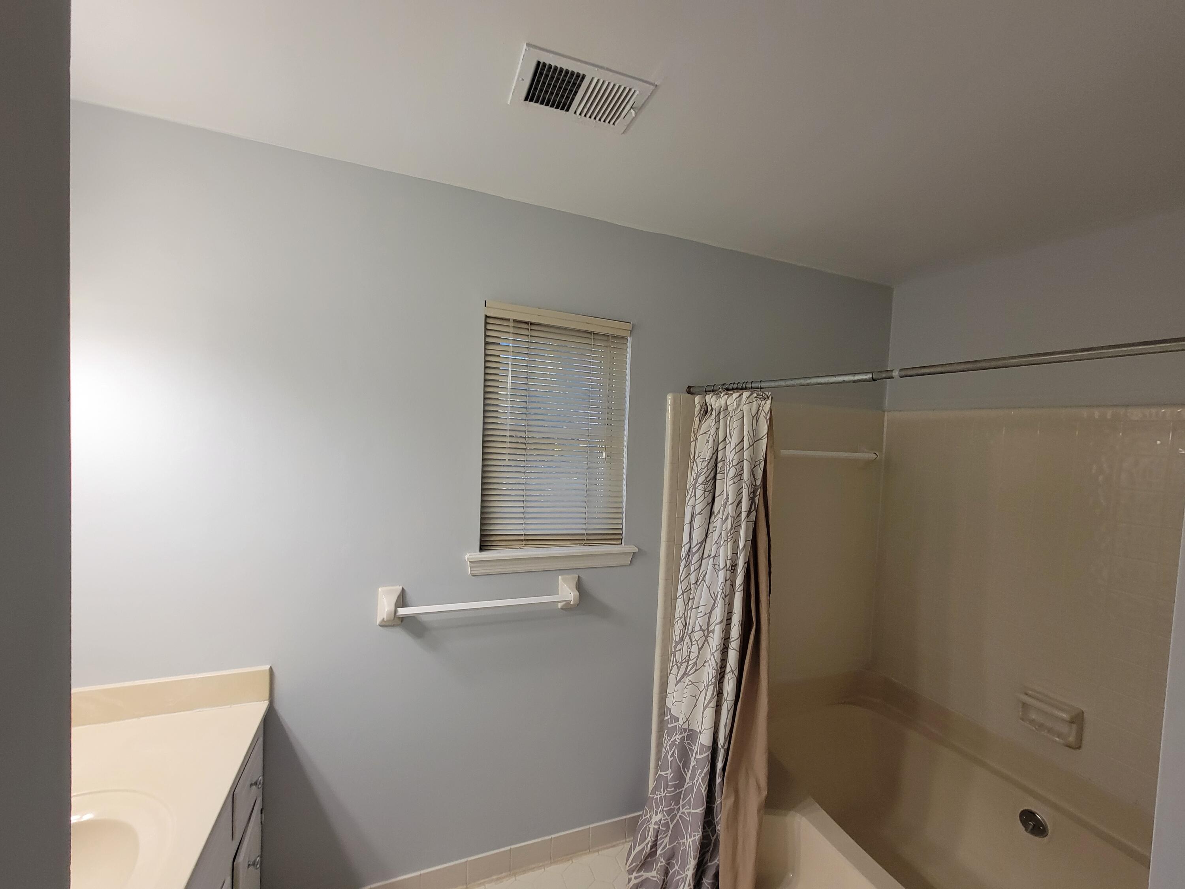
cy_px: 444
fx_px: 445
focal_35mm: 13
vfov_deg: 89.9
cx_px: 592
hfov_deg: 106.2
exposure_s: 1/60
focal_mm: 2.2
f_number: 2.2
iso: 125
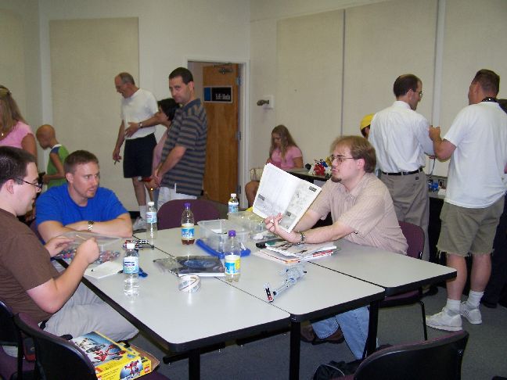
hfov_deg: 49.0
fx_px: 557
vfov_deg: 37.7
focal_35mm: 38
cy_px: 190
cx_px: 254
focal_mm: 6.3
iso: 140
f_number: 2.8
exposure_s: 1/60
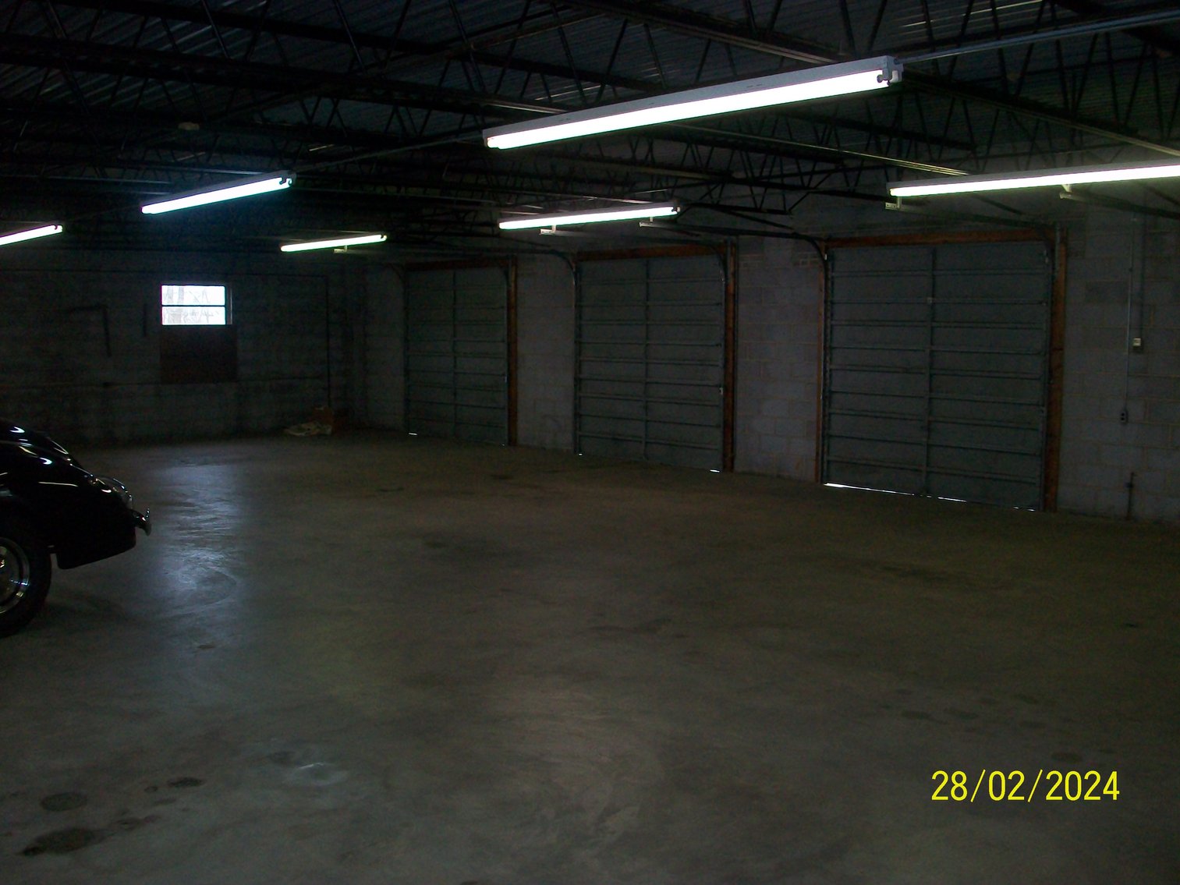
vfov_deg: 41.8
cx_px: 590
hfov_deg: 54.0
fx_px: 1159
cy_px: 442
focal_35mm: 34
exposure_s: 1/60
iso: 160
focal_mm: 5.7
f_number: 2.8
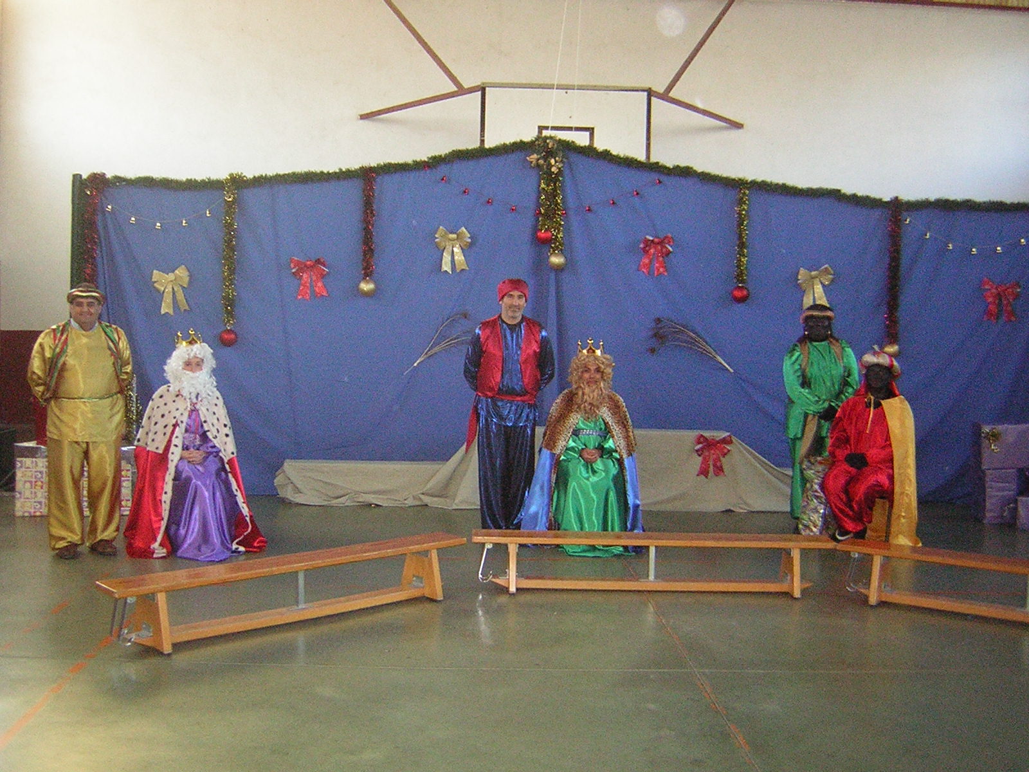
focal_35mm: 36
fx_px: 1070
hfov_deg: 51.4
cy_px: 386
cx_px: 514
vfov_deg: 39.7
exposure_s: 1/60.1
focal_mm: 4.7
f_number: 2.6
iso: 198
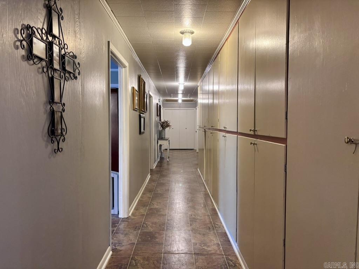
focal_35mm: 26
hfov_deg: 67.3
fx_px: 270
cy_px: 134
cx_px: 180
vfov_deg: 53.1
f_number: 1.6
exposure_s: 1/60
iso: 400
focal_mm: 5.96
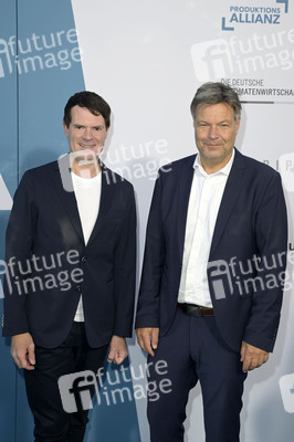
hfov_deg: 29.2
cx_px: 147
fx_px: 564
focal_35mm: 46
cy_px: 221
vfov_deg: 42.8
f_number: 6.3
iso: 500
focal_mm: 46
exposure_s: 1/250
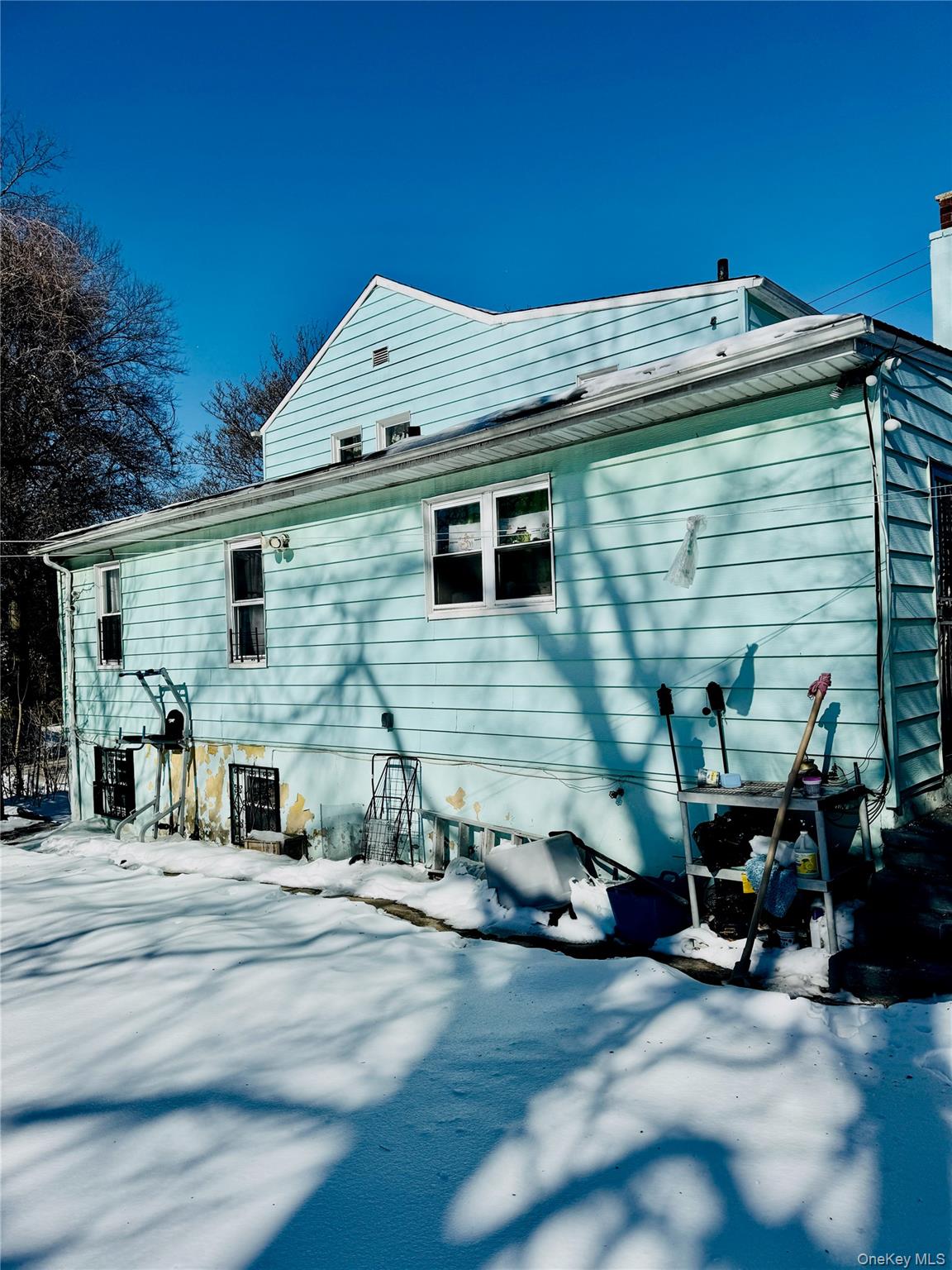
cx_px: 476
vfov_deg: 71.6
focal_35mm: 24
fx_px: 880
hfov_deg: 56.8
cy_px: 635
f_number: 1.78
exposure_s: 1/12346
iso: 80
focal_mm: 6.76
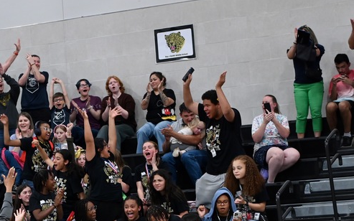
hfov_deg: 14.0
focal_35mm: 148
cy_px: 173
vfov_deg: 8.8
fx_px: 1428
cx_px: 56
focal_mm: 70
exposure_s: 1/200
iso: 2000
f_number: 2.8
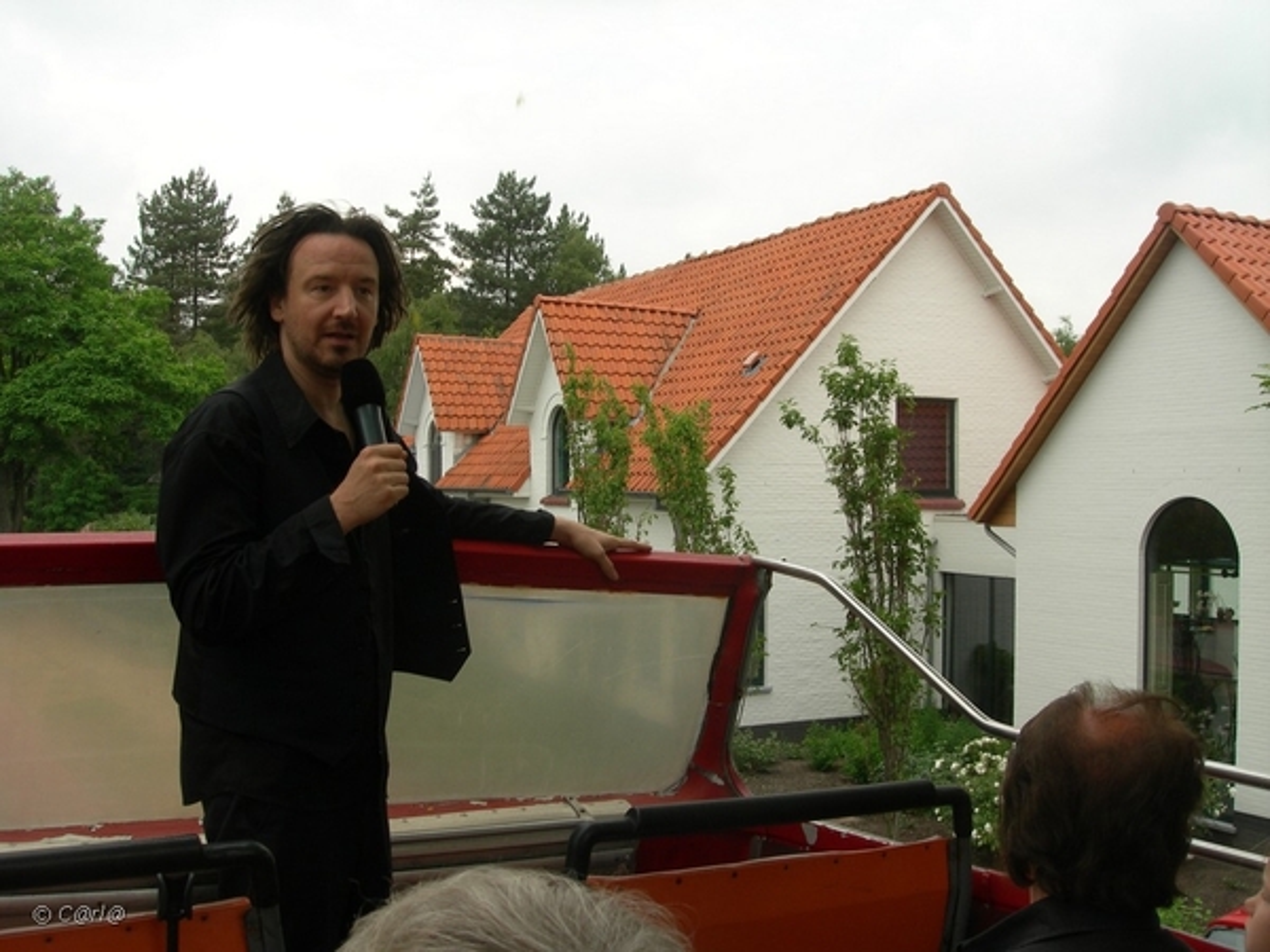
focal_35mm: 38
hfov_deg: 49.0
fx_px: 1394
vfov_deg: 37.7
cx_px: 635
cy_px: 476
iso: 50
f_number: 4.8
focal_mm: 7.8
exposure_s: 1/125
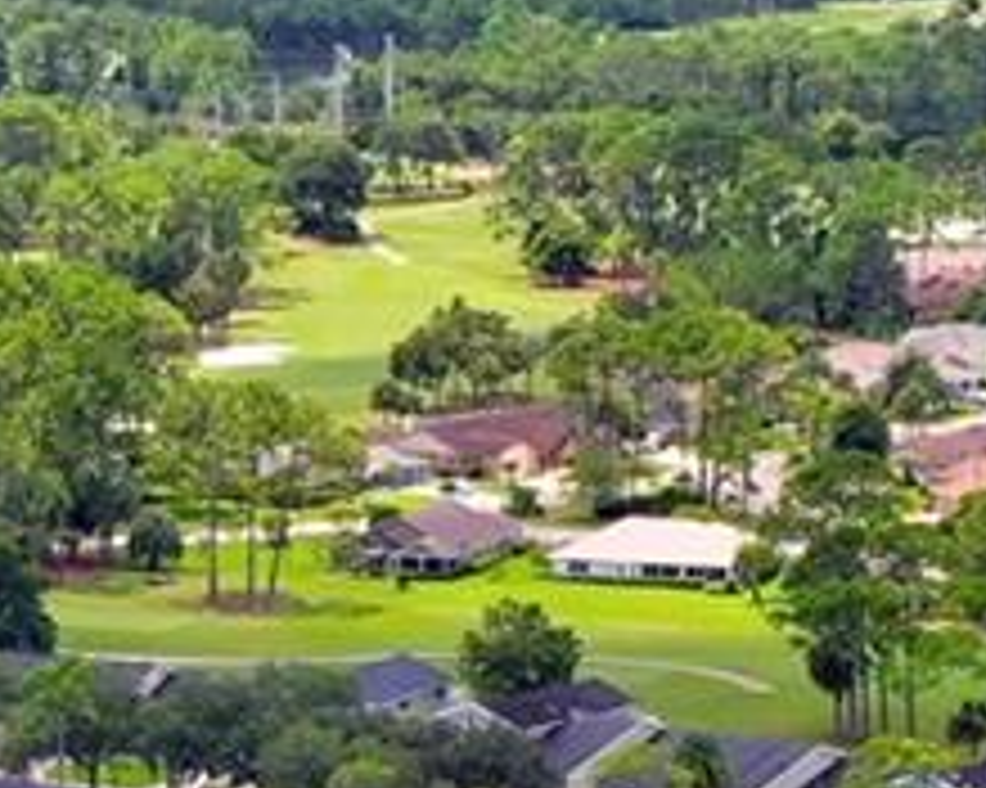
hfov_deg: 10.1
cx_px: 671
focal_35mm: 192
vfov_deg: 8.0
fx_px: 5600
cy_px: 687
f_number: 4.5
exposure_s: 1/120
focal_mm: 10.3
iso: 100
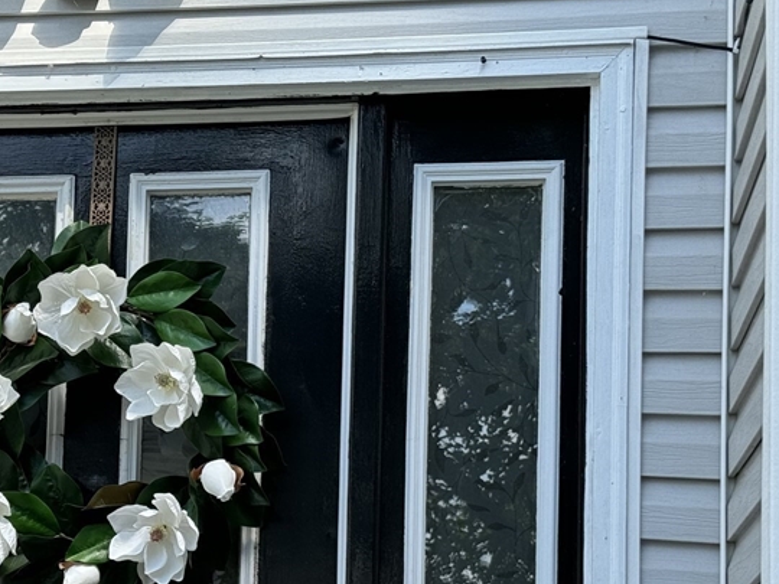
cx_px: 104
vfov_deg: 16.0
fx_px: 2048
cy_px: 529
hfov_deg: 21.1
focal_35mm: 91
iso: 64
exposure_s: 1/1094
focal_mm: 6.76
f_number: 1.78
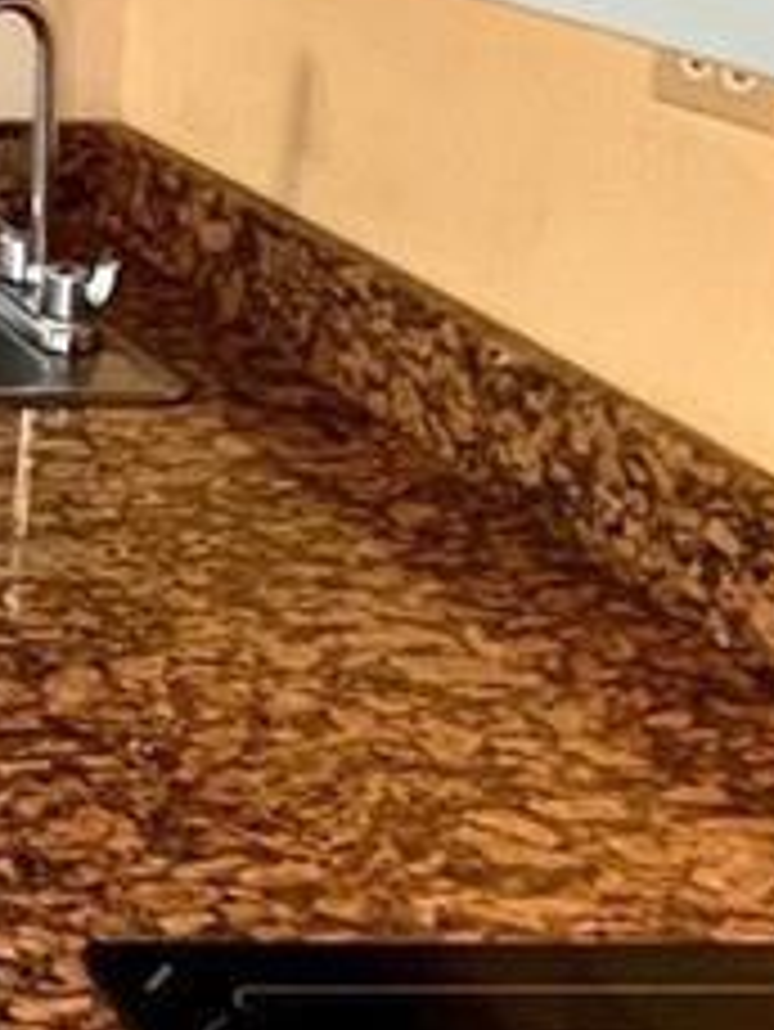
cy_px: -36
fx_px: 2025
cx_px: -806
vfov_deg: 26.8
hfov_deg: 16.3
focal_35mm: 68
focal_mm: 1.57
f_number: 1.8
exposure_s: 1/60
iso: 160
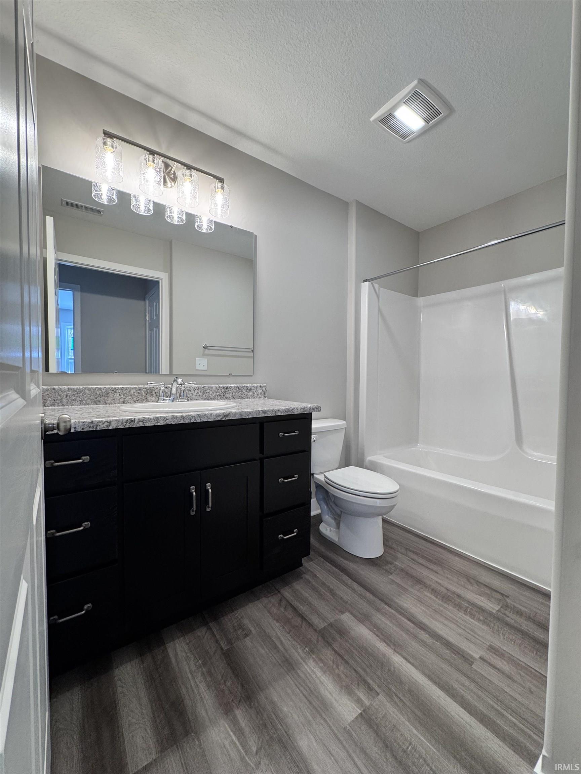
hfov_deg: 85.7
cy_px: 387
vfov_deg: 102.1
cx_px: 290
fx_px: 313
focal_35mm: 14
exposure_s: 1/120
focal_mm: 2.22
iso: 160
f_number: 2.2
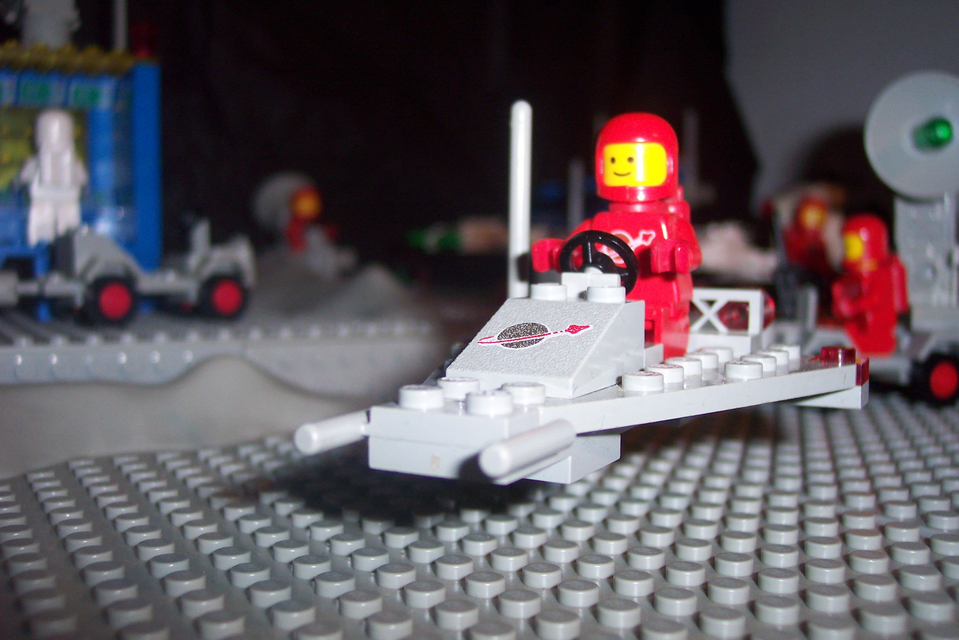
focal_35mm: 40
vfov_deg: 33.4
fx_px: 1066
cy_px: 298
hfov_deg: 48.5
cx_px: 481
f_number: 2.8
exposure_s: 1/30
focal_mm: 8
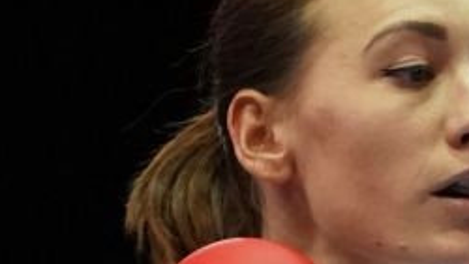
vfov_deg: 0.8
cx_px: 801
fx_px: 18766
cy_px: 564
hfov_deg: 1.4
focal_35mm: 1508
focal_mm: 200
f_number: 2.8
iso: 3200
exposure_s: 1/1000
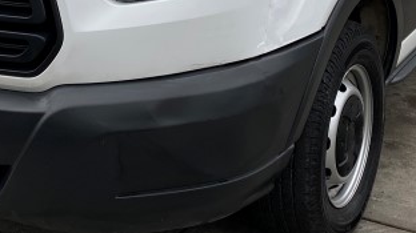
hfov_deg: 22.8
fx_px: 1025
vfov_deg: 12.4
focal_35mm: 93
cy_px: -109
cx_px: 140
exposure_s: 1/617
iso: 32
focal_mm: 4.25
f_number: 1.8
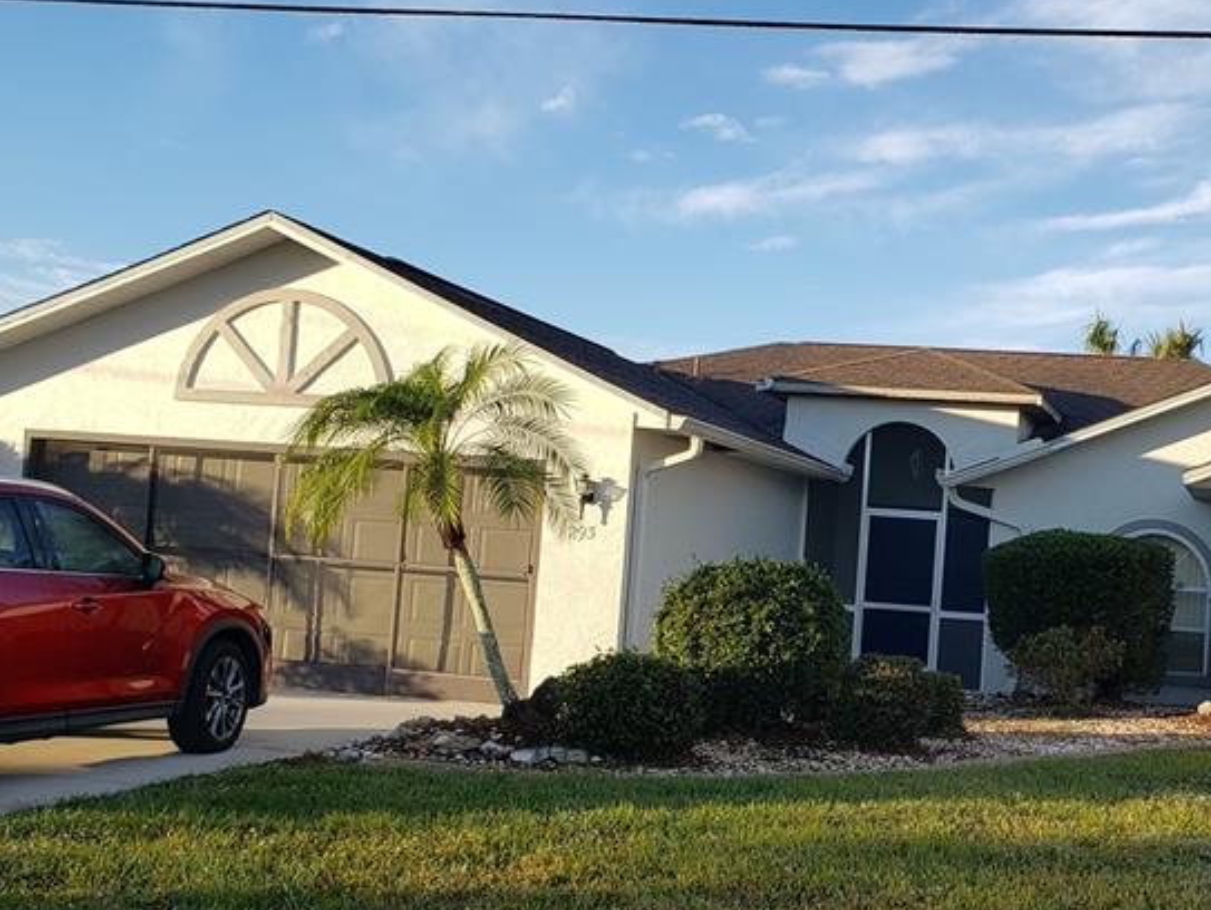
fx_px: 1715
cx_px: 963
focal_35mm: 49
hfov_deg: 37.5
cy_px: 524
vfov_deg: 29.7
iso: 50
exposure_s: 1/624
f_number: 2.4
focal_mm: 4.3
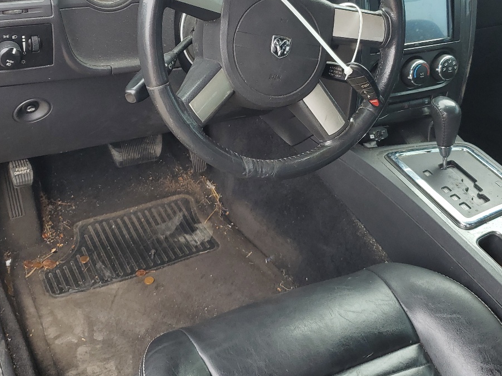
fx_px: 667
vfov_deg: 31.4
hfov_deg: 41.2
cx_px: 285
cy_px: 145
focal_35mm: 46
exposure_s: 1/278
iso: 50
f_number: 1.5
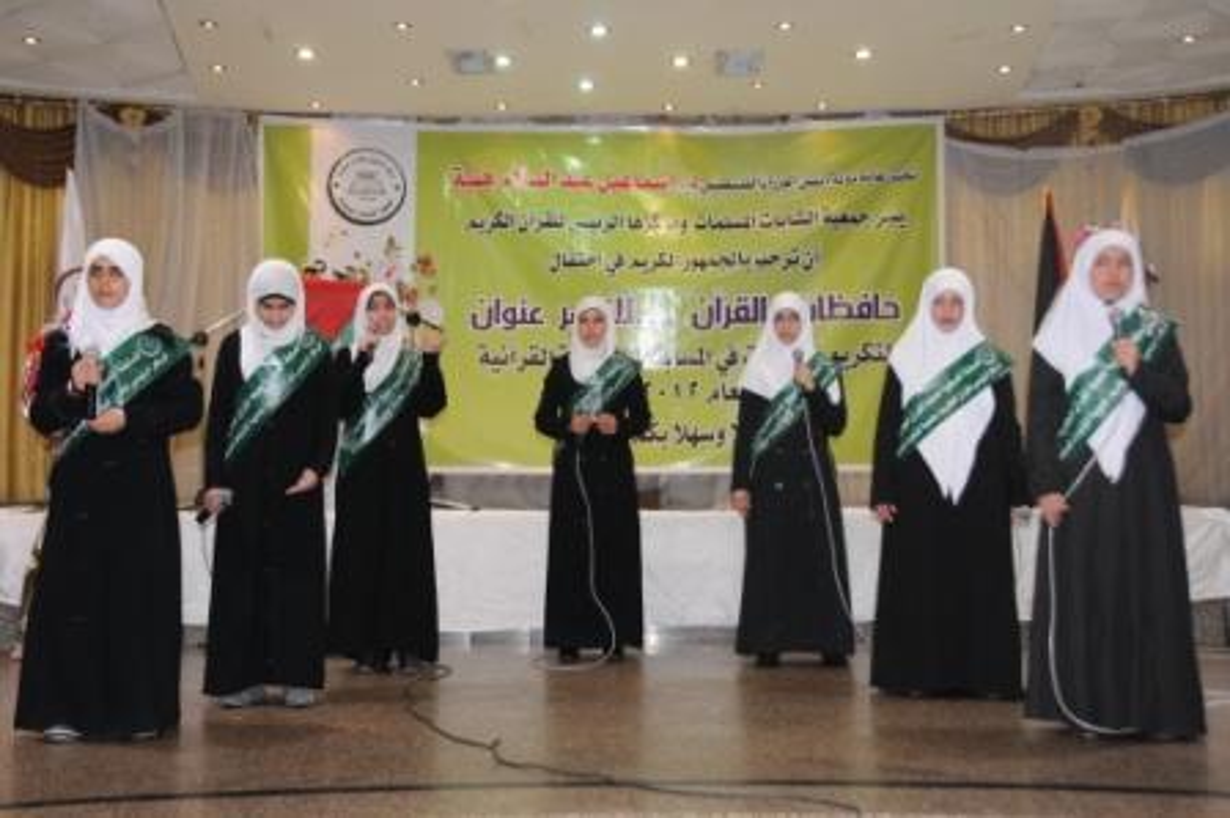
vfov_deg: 34.2
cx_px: 615
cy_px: 409
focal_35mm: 39
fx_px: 1331
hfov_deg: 49.6
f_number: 4.5
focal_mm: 26
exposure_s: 1/60
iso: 500
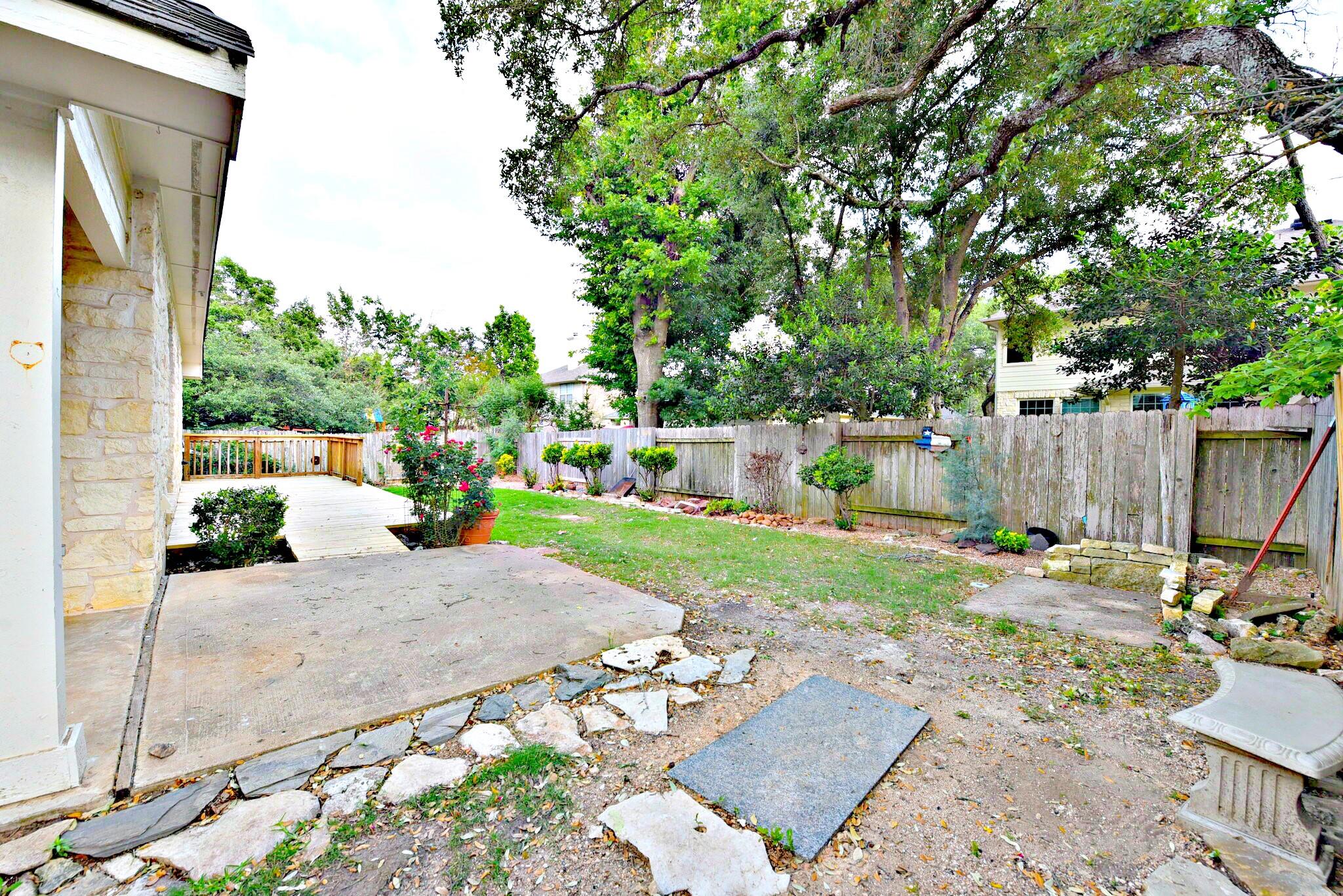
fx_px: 522
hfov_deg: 104.2
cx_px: 672
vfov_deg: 81.3
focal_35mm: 14
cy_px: 448
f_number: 7.1
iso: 400
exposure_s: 1/200
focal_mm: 14
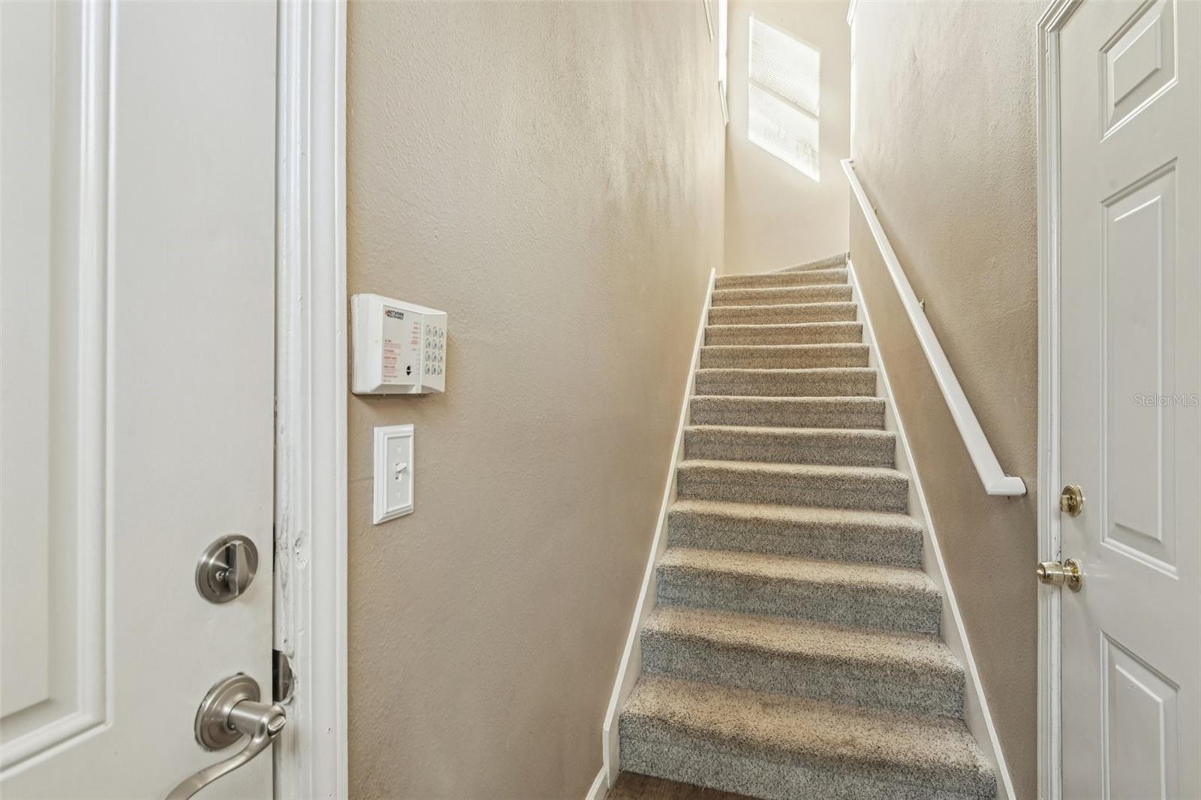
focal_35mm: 16
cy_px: 400
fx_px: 534
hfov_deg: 96.7
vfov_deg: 73.7
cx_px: 600
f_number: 8
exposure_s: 1/8
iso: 400
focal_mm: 16
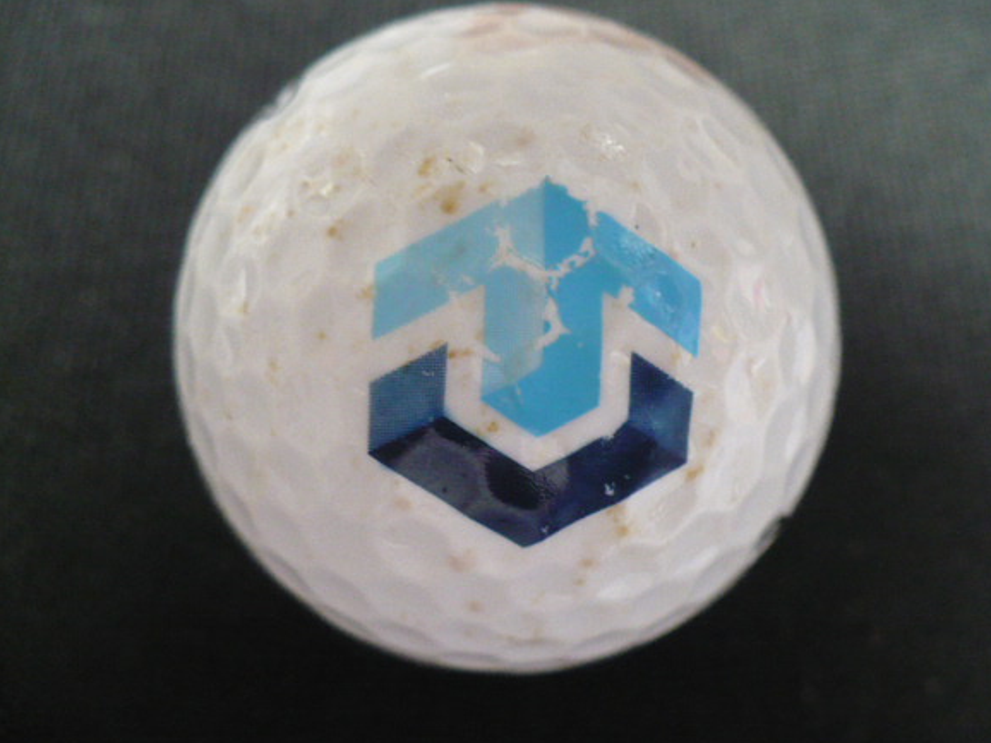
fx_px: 1173
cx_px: 545
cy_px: 353
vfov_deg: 35.1
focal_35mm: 41
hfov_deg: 45.7
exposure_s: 1/30
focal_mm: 6.1
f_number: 2.8
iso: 400
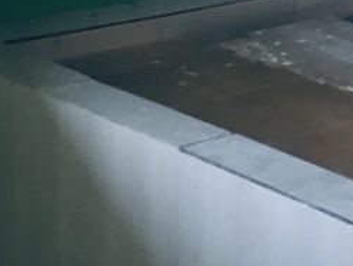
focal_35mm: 150
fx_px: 1532
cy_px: -257
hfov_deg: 13.1
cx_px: 156
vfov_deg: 9.3
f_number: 2.2
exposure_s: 1/30
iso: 64
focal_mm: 4.15
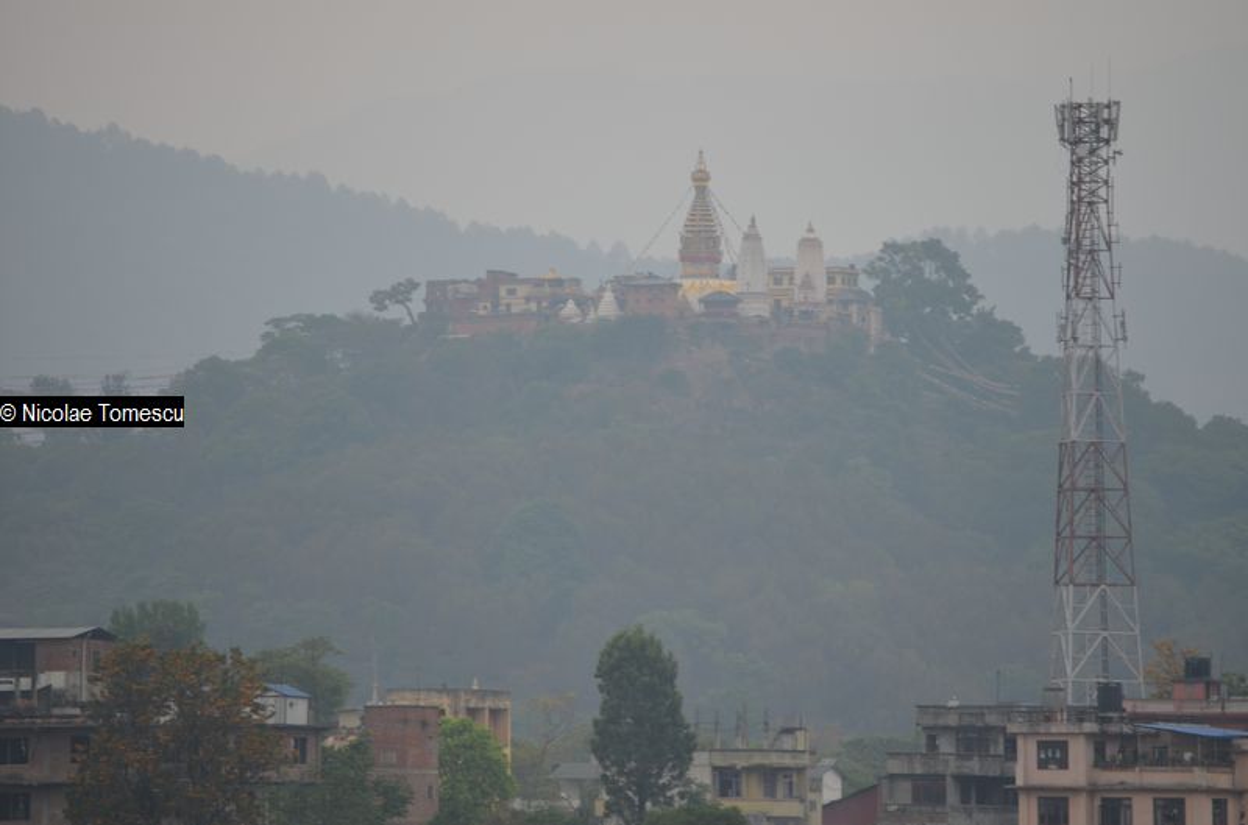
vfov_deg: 4.6
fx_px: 10373
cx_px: 624
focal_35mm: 300
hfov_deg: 6.9
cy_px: 412
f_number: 5.6
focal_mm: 200
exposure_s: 1/500
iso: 200
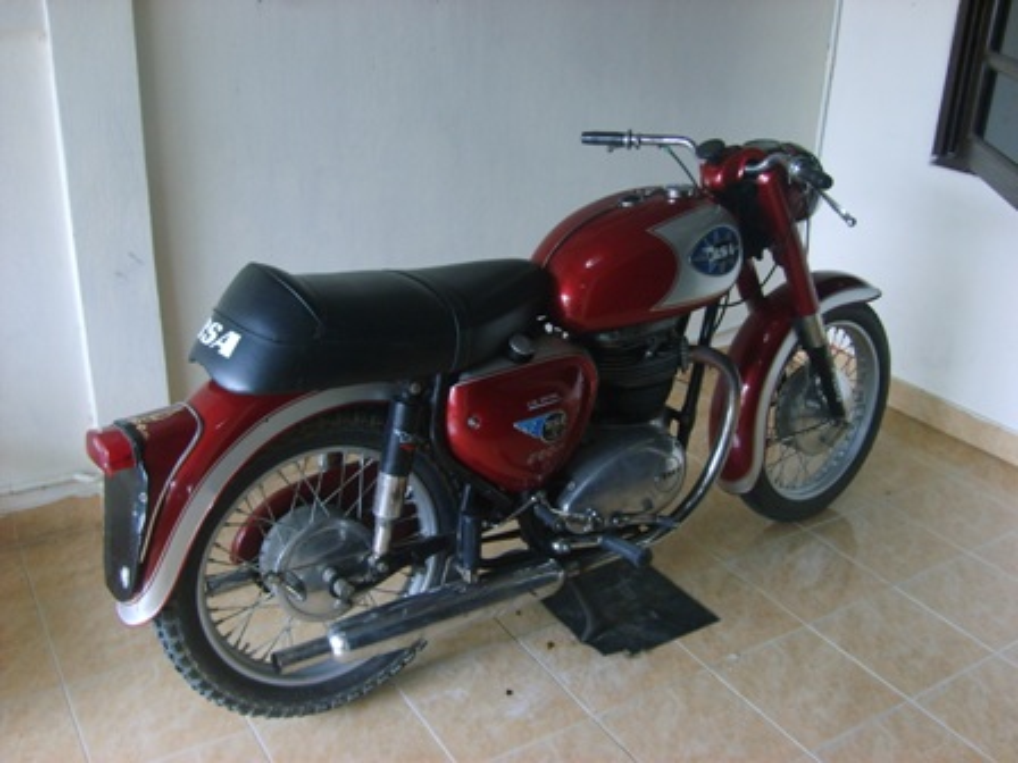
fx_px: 1029
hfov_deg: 52.6
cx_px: 509
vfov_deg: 40.7
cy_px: 382
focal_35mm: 35
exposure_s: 1/30
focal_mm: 5.8
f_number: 2.8
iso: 104
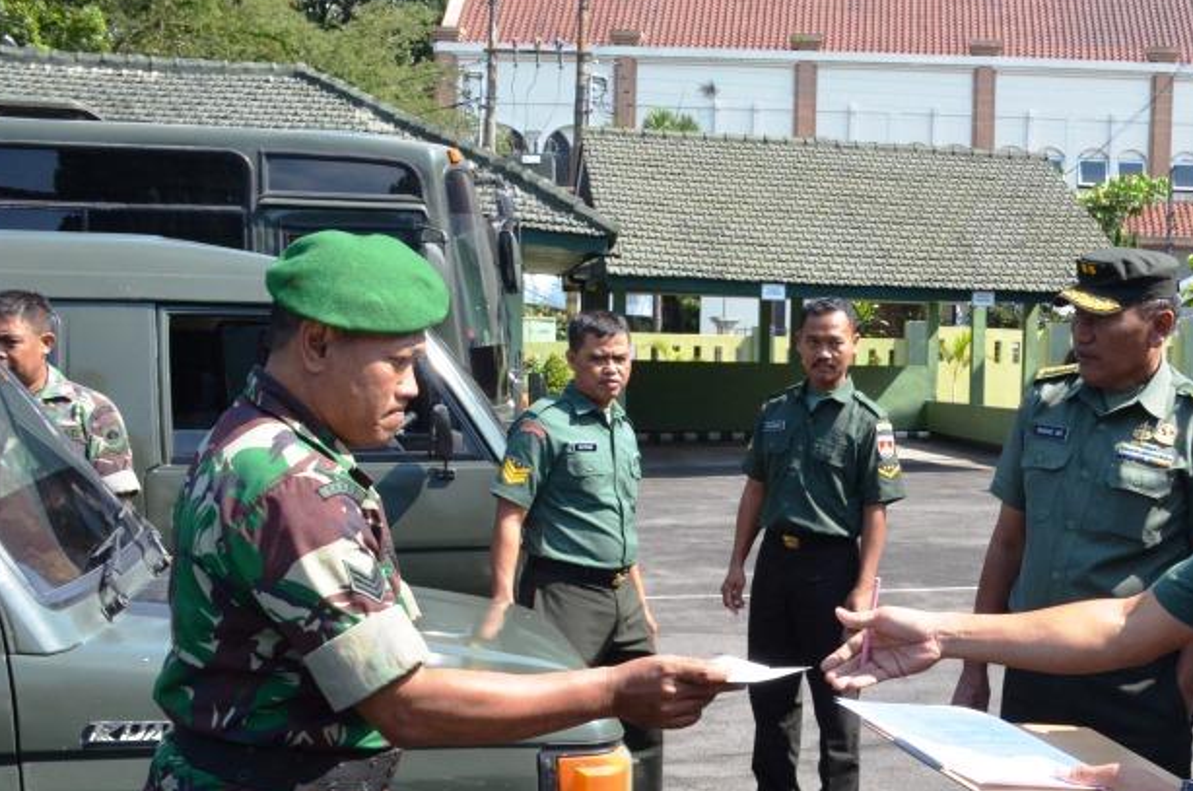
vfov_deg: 26.7
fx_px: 1654
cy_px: 534
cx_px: 940
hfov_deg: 38.3
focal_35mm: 50
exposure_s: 1/500
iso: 800
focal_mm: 20
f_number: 11
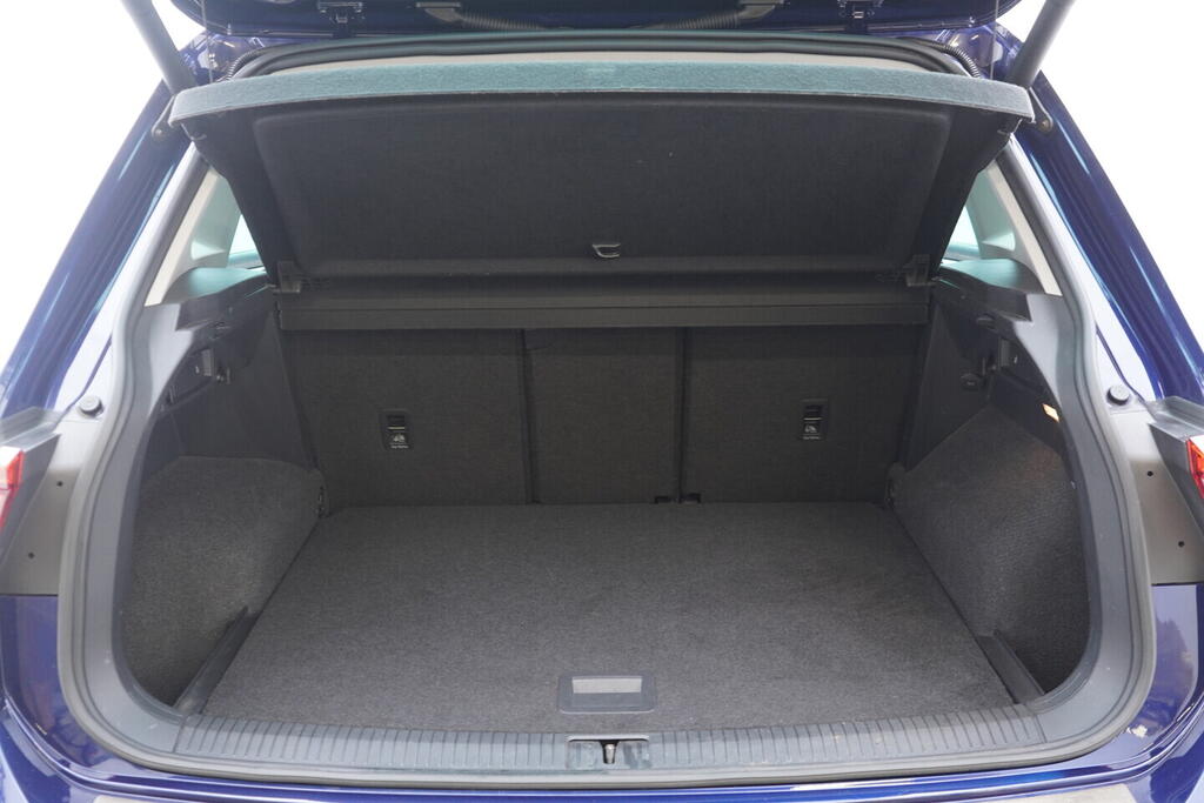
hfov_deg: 53.1
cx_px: 602
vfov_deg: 36.9
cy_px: 402
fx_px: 1204
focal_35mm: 36
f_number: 2.8
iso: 640
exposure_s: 1/40
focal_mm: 24
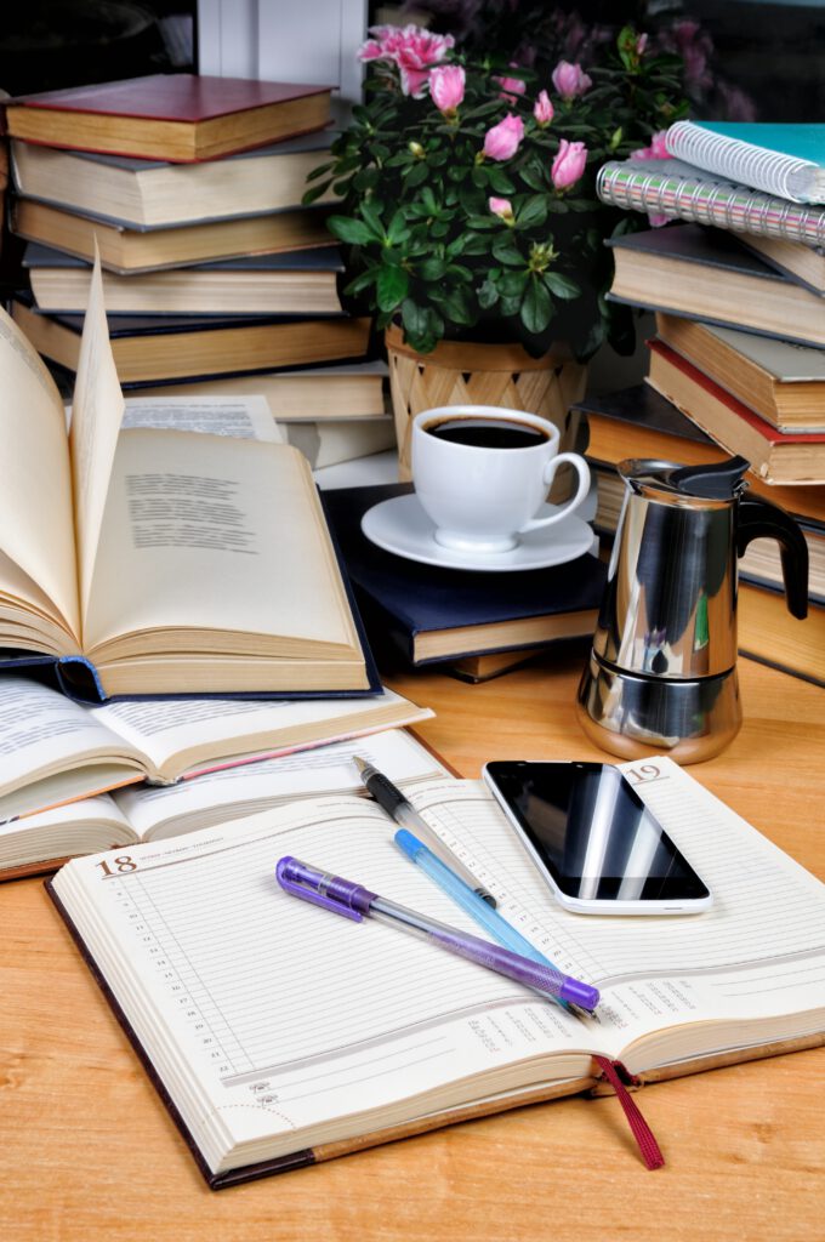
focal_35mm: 60
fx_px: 2068
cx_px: 412
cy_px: 621
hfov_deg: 22.6
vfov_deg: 33.4
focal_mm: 40
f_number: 14
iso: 200
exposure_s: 1/100
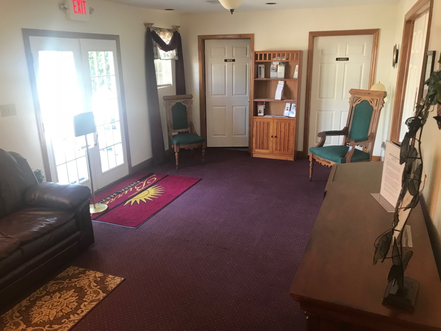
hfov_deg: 63.4
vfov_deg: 49.7
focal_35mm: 28
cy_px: 166
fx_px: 357
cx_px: 220
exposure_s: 1/24
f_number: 1.8
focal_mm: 3.99
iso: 40
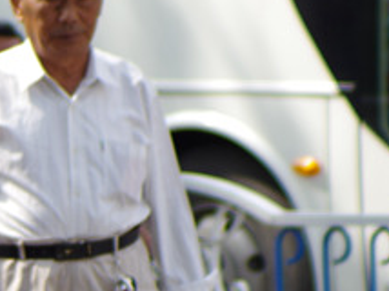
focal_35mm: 809
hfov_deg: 2.4
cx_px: -442
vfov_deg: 1.8
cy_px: 569
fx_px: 9081
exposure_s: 1/250
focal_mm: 100
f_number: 4.5
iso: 100
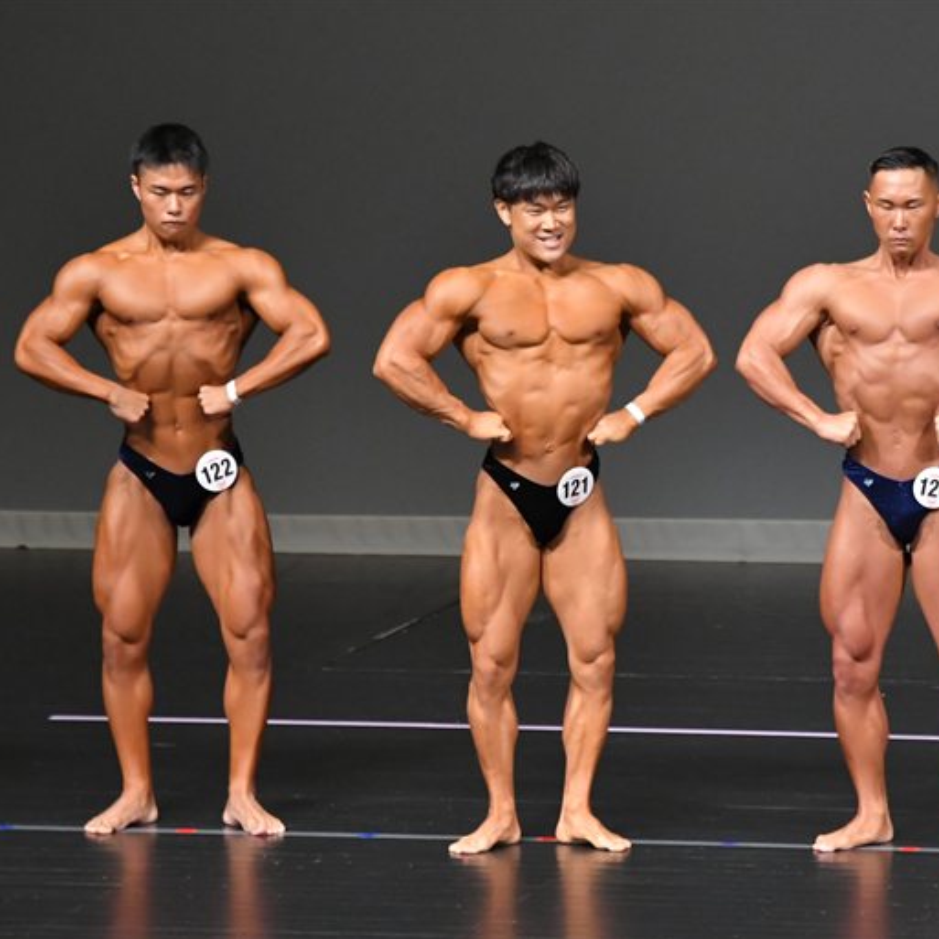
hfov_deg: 4.3
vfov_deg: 4.3
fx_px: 12399
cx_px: 621
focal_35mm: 404
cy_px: 470
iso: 5000
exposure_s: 1/400
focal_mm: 210
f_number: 5.6
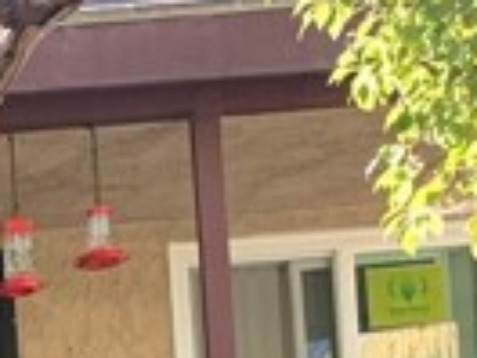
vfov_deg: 6.5
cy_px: 1186
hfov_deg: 8.6
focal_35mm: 201
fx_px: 2770
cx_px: -799
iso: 40
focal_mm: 4.25
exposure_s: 1/122
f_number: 1.8
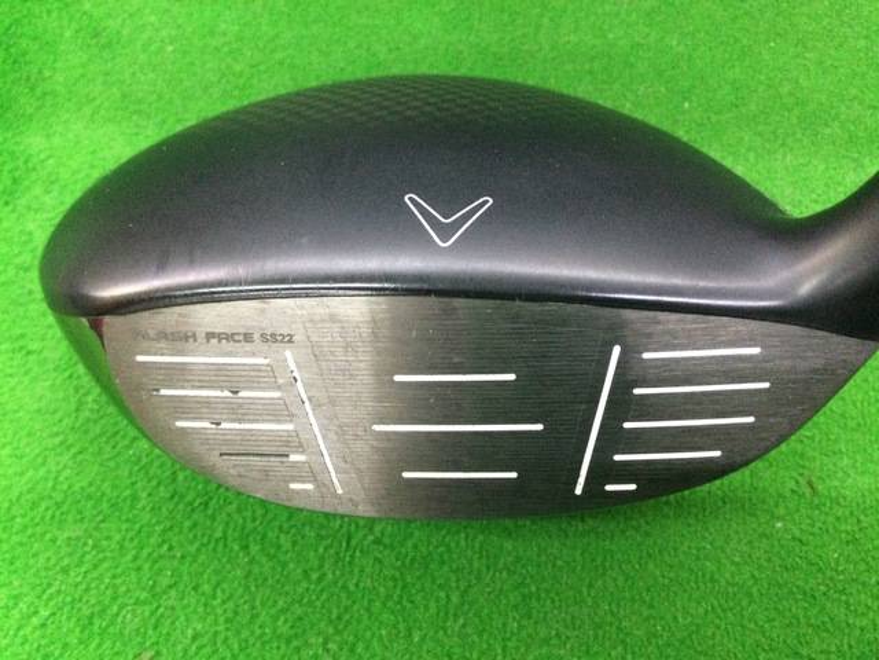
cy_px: 330
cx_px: 440
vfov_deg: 45.4
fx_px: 787
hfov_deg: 58.4
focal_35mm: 31
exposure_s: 1/30
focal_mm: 3.3
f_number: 2.4
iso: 200
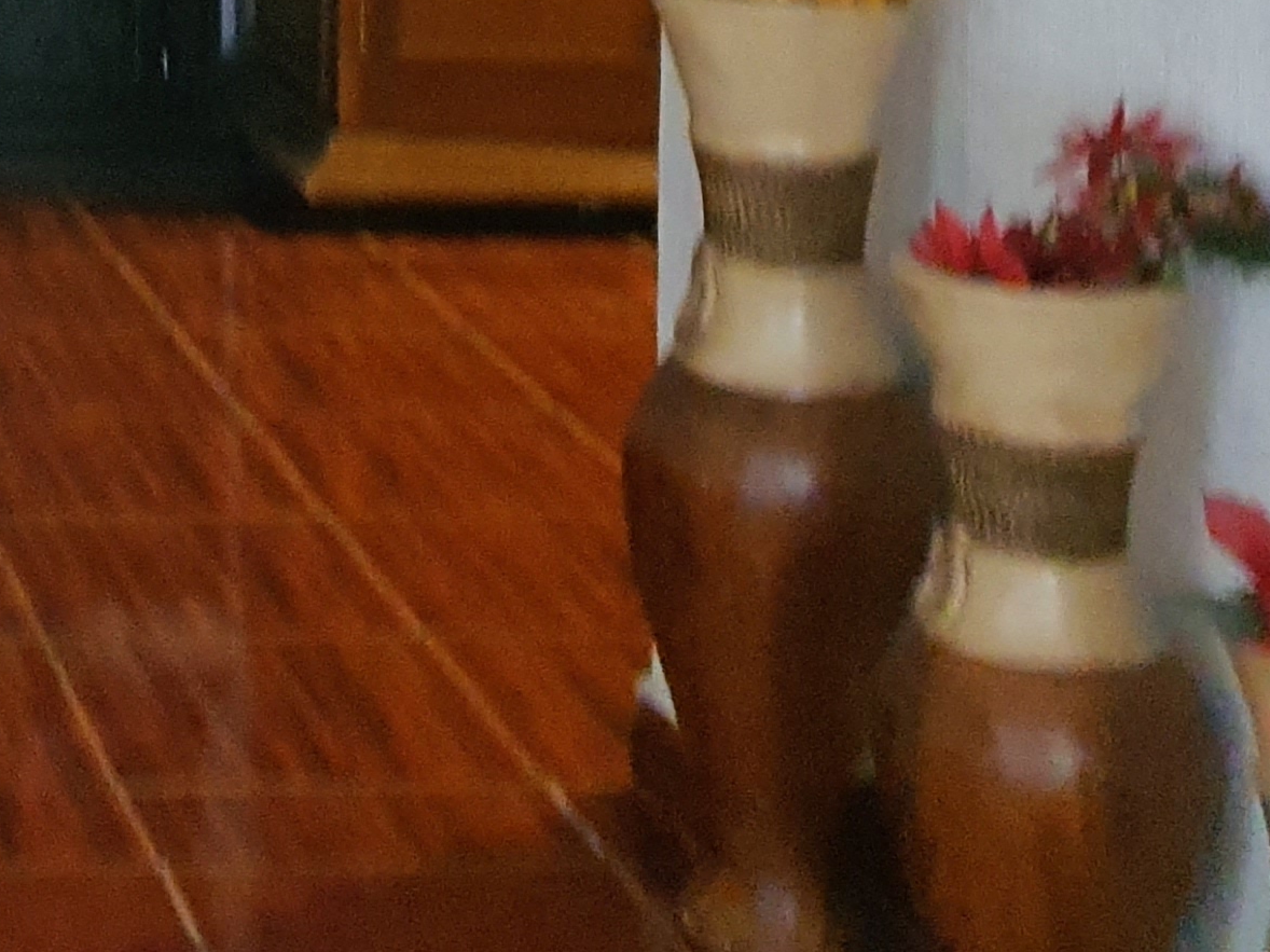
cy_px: -469
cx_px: -723
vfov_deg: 15.3
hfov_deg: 18.9
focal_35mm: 89
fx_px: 3265
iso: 640
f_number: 1.5
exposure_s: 1/40
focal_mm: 4.3
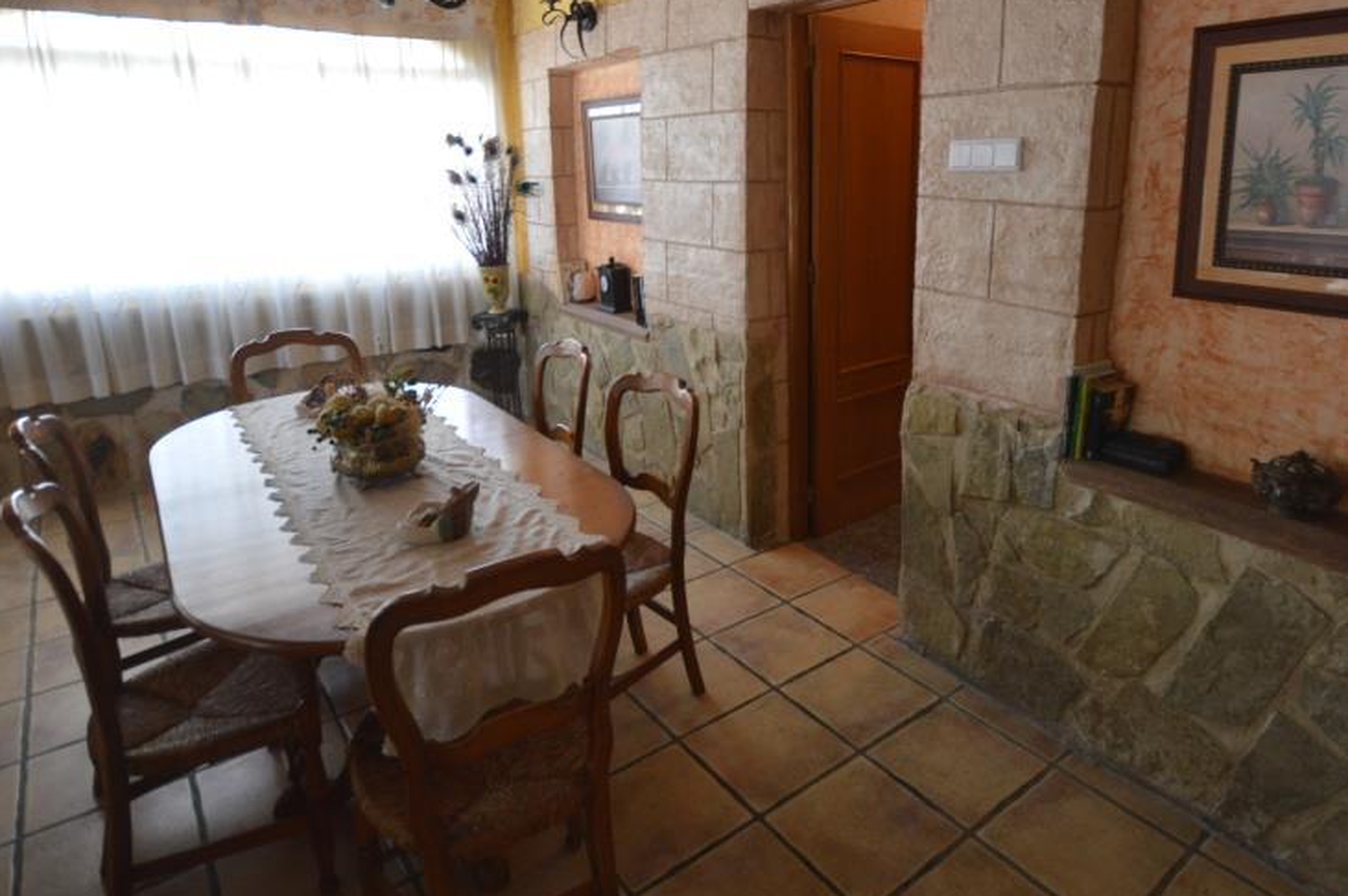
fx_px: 786
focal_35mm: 21
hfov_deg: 81.0
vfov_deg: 58.4
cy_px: 322
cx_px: 749
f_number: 4
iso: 640
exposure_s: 1/60
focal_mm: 10
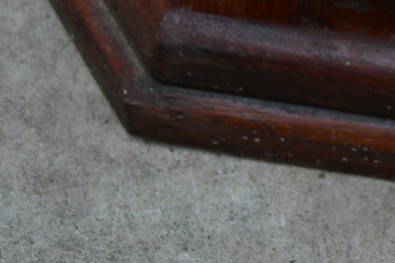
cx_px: 501
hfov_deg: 10.4
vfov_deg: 7.0
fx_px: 2138
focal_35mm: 195
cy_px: 91
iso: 200
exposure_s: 1/200
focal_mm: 32
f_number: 4.5
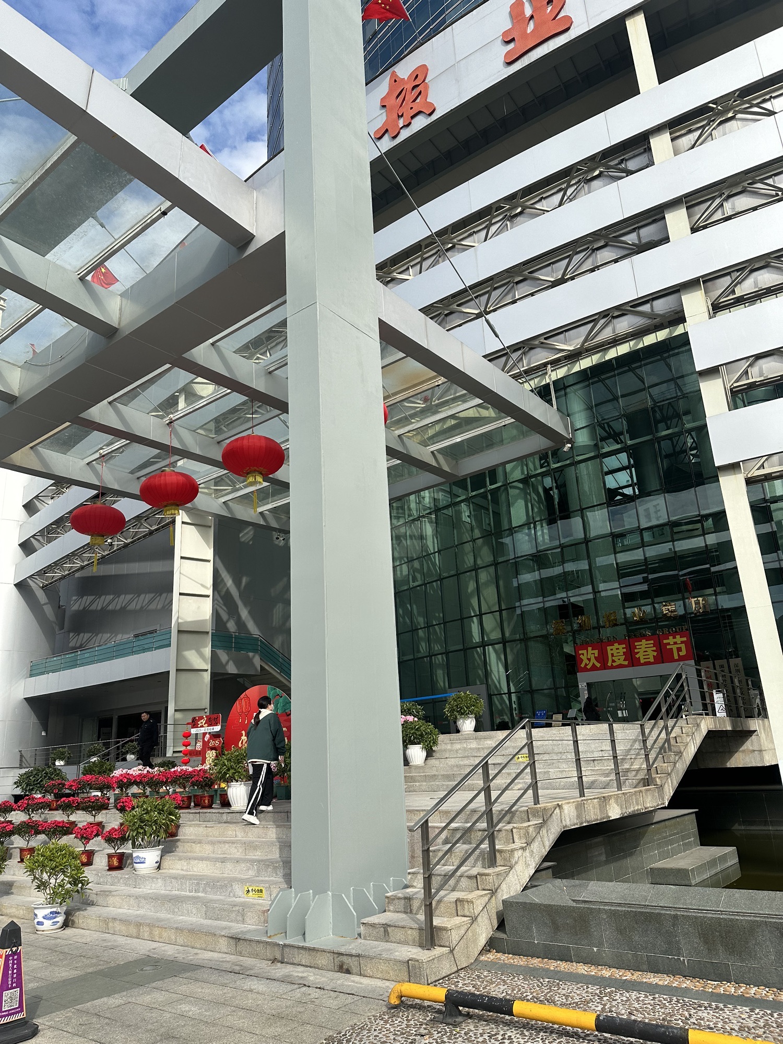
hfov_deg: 56.8
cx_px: 392
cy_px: 522
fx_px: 724
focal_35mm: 24
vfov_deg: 71.6
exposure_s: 1/4348
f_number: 1.78
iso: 80
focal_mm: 6.86
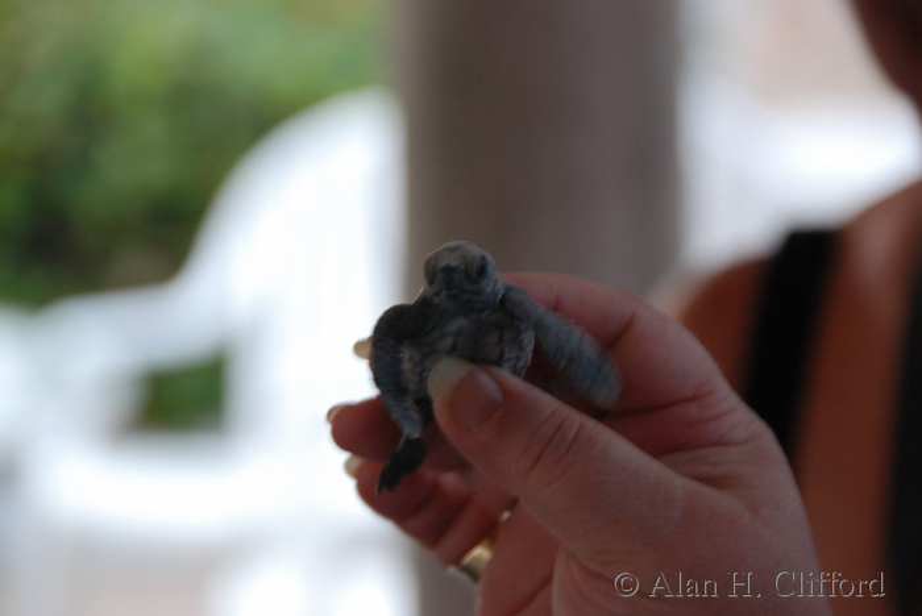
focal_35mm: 202
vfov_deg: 6.8
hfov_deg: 10.2
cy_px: 308
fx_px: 5190
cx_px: 461
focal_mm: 135
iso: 800
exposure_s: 1/30
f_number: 5.6
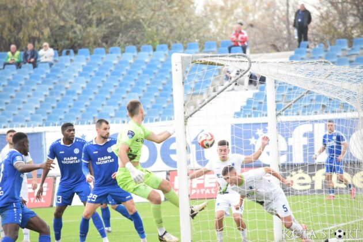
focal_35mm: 315
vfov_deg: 4.4
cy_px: 121
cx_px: 182
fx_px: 3176
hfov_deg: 6.5
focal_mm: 210
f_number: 5.3
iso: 3200
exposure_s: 1/1000
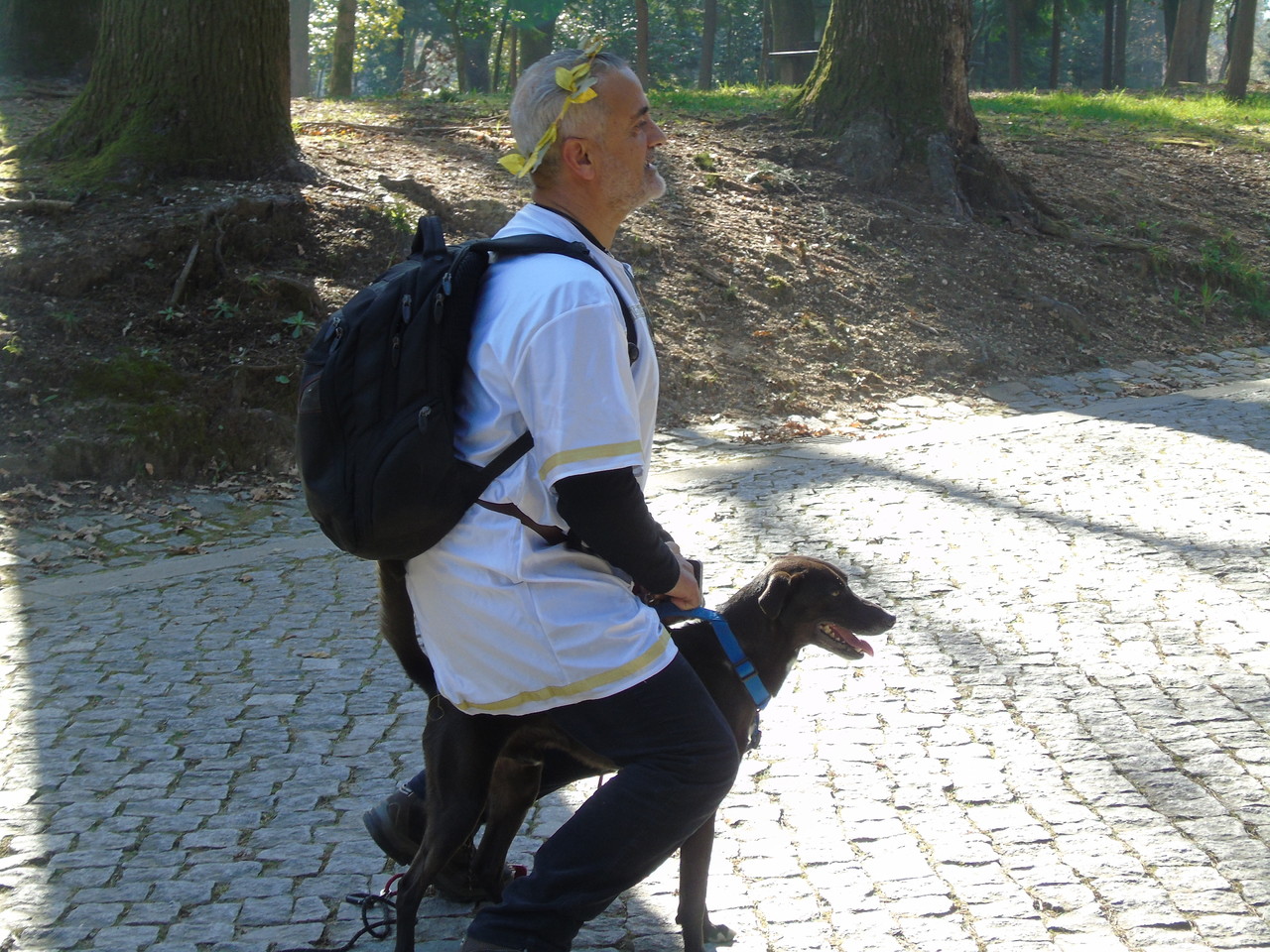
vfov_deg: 20.7
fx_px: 2605
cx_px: 635
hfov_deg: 27.4
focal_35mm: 71
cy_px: 476
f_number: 4.7
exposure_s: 1/100
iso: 100
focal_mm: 13
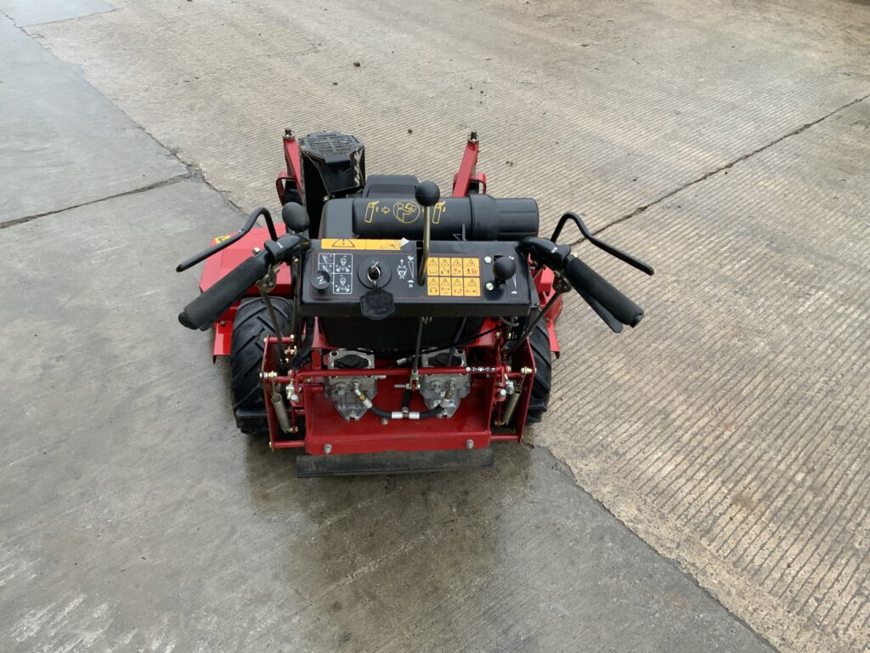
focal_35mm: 29
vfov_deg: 48.2
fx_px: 729
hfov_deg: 61.7
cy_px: 326
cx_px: 435
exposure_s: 1/122
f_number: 1.8
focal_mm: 3
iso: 64
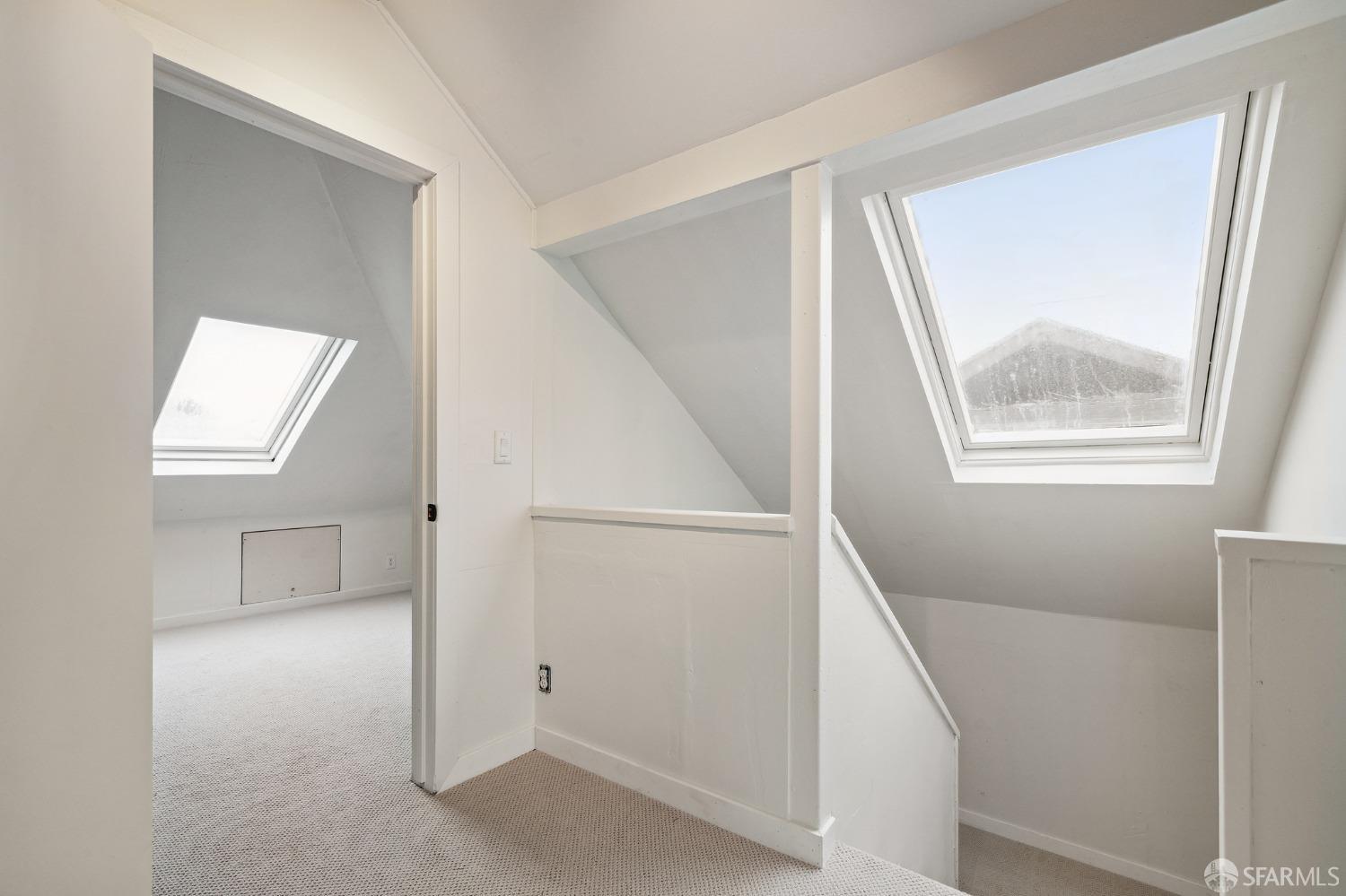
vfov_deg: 77.3
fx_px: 561
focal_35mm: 15
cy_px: 448
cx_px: 673
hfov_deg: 100.4
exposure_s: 1/10
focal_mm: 15
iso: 400
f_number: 10
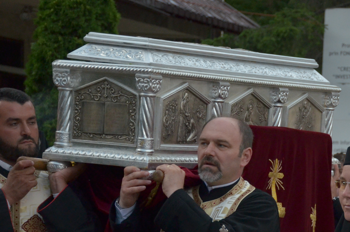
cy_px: 190
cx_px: 307
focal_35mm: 146
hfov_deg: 14.0
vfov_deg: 9.3
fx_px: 1417
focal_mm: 52
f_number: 4.8
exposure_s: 1/320
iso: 1600
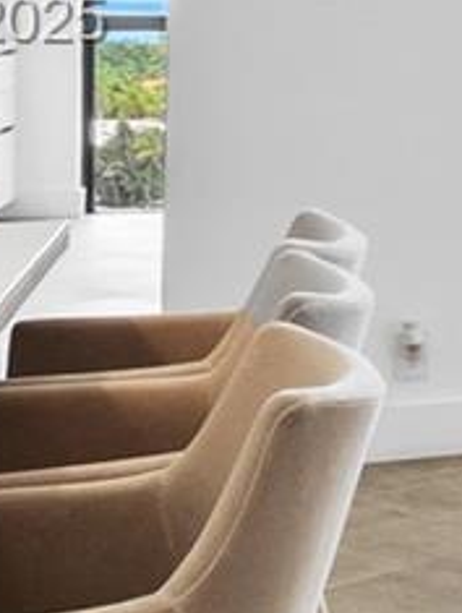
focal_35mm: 98
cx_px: 1381
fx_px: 1739
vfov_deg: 19.5
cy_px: 23
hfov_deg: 10.6
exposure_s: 1/25
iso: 200
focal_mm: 10
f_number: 8
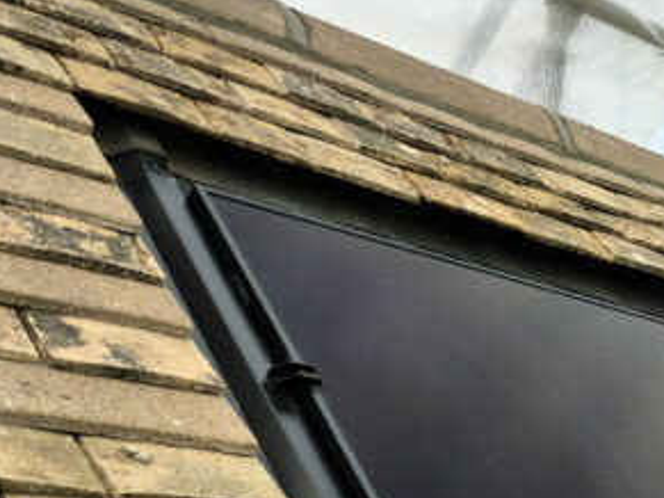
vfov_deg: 17.0
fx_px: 1553
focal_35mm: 81
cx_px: 1088
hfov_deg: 19.7
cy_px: 672
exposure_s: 1/483
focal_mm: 5.4
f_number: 1.8
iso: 25
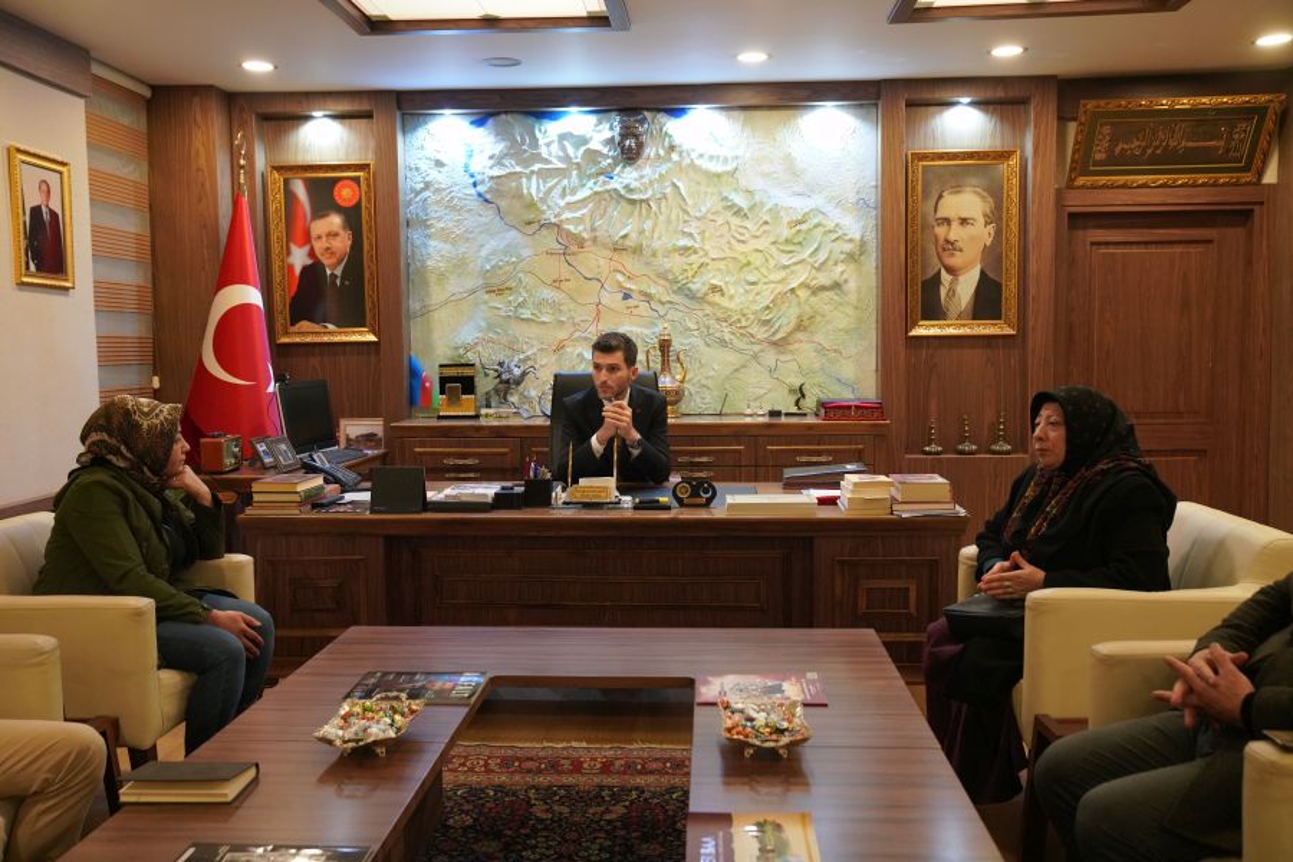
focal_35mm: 33
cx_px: 646
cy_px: 431
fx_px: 1185
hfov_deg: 57.2
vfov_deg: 40.0
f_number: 4
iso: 4000
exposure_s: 1/160
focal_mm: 33
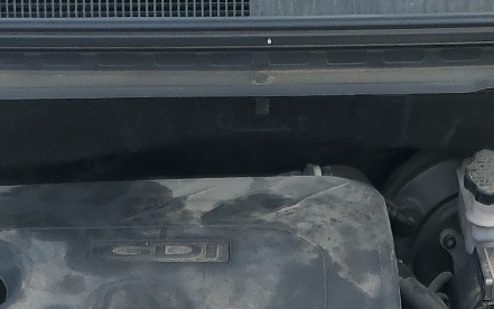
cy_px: 559
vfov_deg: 12.0
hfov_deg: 20.8
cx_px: 293
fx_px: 1347
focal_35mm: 100
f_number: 1.5
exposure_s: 1/1429
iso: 50
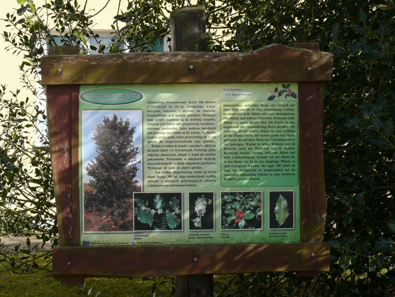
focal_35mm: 52
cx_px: 198
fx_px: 593
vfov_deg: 28.0
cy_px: 148
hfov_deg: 36.8
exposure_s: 1/250
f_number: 4.5
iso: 100
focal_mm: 9.7
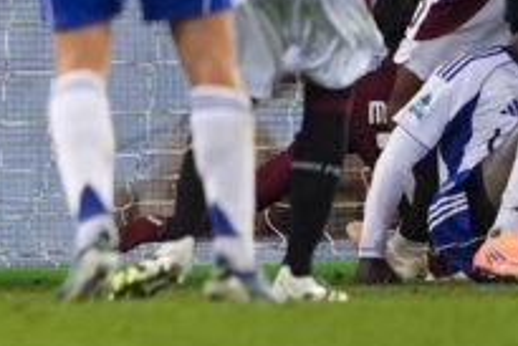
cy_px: -391
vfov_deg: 0.7
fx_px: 28063
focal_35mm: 1949
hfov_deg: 1.1
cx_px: 20
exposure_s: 1/1600
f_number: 2.8
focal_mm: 400
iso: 1600
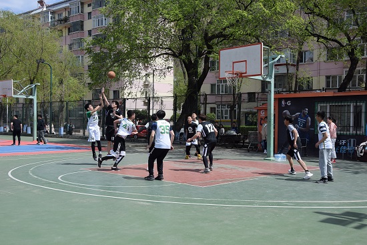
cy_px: 122
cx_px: 184
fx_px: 428
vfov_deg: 31.9
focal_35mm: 42
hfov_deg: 46.4
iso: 200
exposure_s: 1/500
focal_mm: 28
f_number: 9
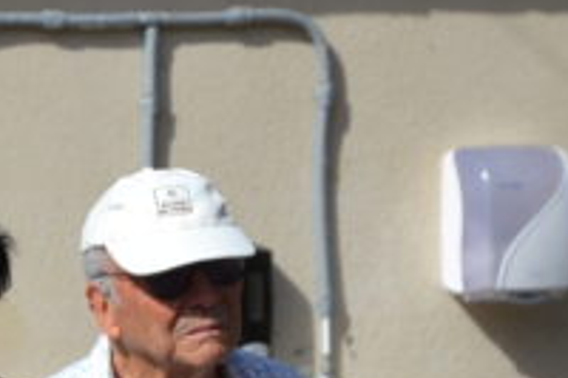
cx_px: -585
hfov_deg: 3.6
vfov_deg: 2.4
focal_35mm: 574
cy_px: 698
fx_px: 9049
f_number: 5.6
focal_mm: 66
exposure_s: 1/500
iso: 125
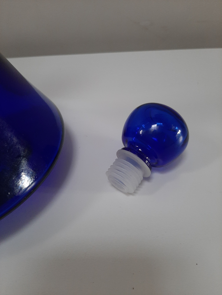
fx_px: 222
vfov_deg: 67.3
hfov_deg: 53.1
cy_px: 148
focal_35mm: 26
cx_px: 111
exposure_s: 1/50
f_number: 1.7
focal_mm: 3.93
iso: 160
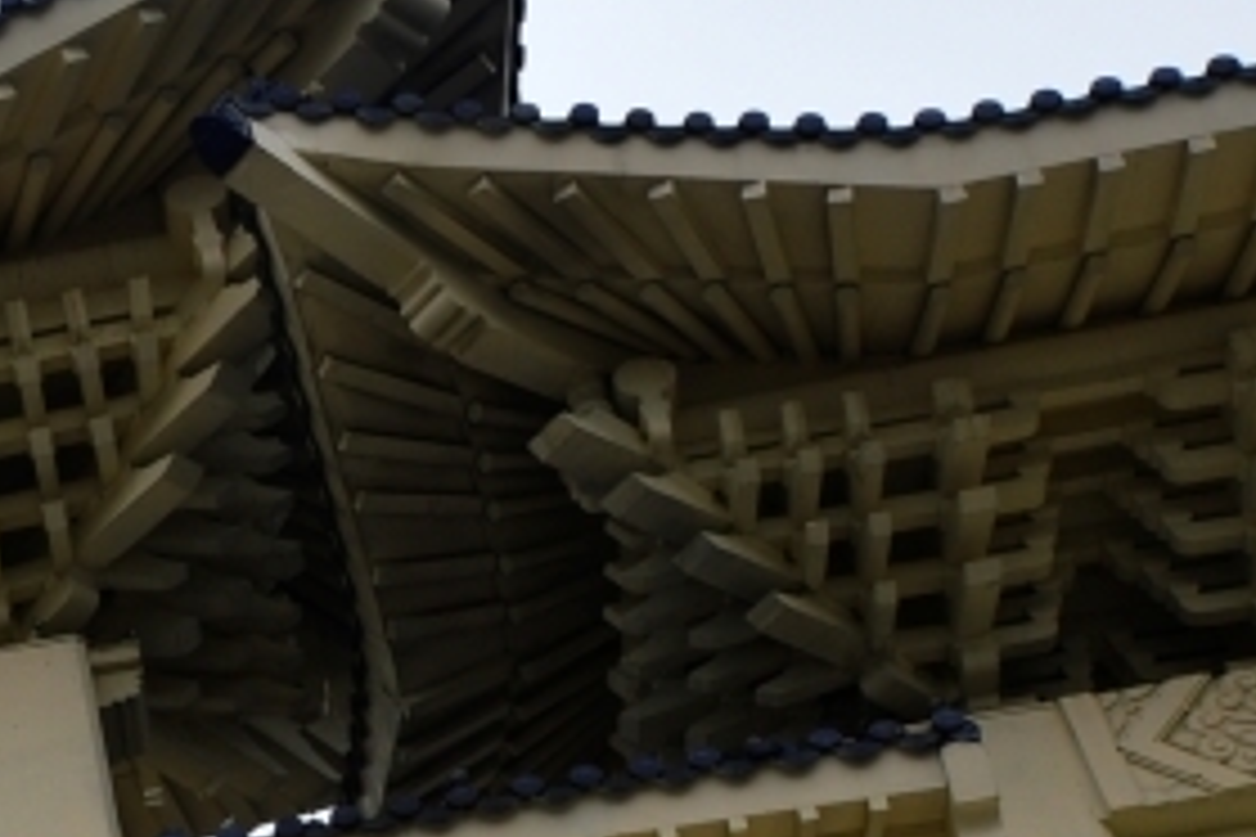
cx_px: -675
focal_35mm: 110
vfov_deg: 12.1
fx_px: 3837
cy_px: 1042
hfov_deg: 16.7
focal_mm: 20
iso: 100
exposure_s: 1/250
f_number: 8
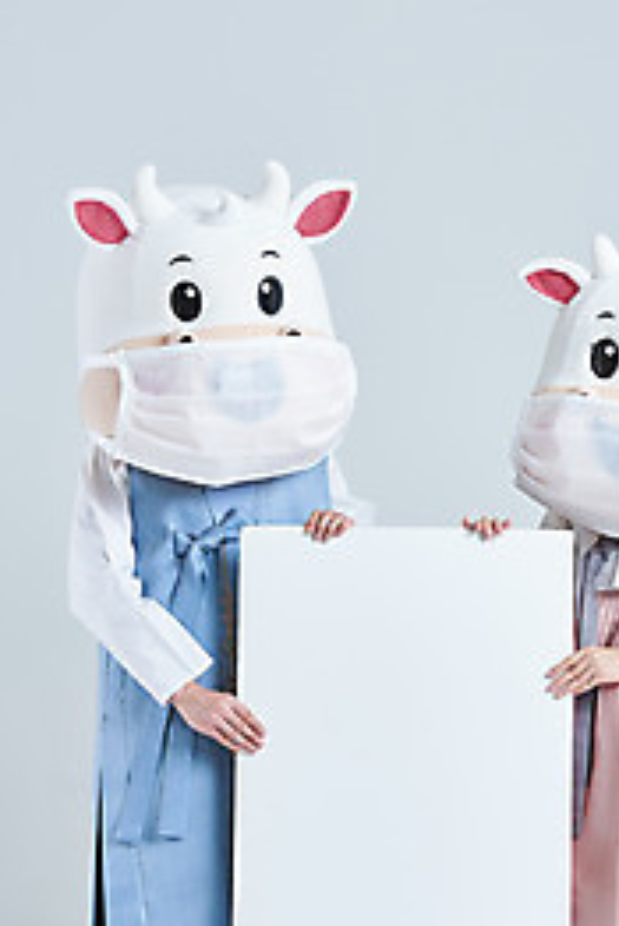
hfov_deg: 12.8
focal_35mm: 107
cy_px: 647
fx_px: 2756
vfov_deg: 19.0
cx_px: 433
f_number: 14
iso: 100
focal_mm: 70
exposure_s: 1/125
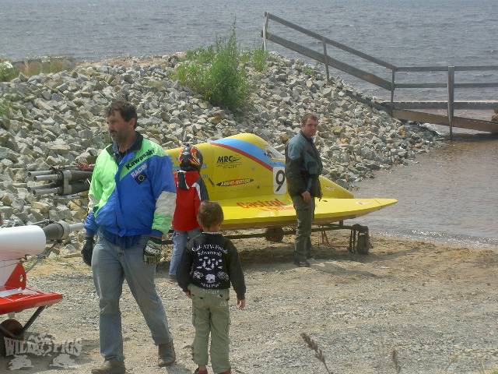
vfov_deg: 12.7
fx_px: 1683
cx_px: 249
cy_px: 187
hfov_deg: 16.8
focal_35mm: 117
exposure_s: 1/320
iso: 50
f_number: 4.9
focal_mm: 24
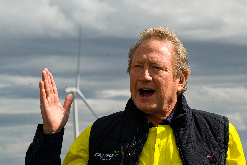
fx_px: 789
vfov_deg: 11.9
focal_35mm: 115
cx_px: 124
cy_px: 82
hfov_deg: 17.8
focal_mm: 115
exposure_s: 1/1600
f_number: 13
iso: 800
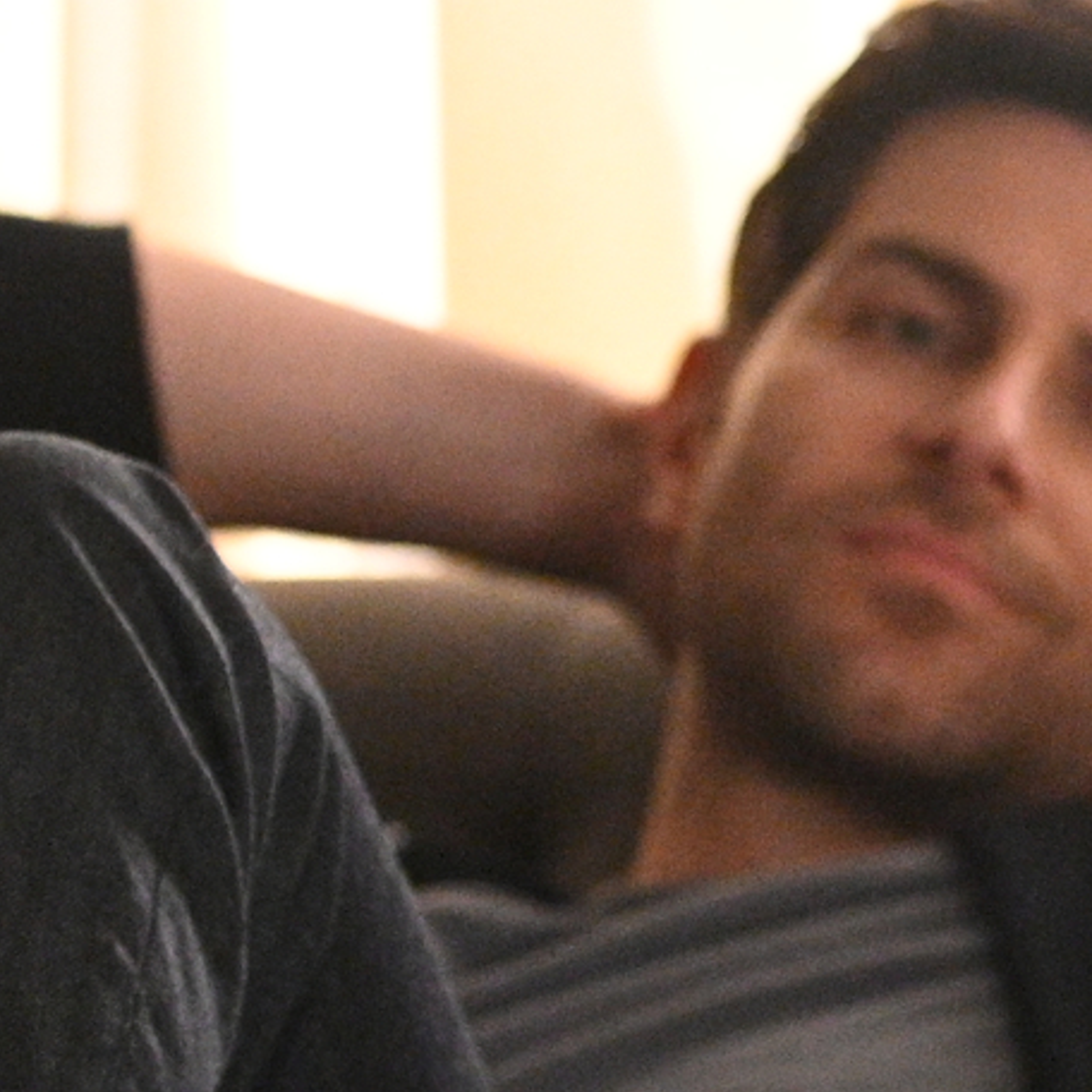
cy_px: 805
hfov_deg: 4.4
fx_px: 13955
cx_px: 1995
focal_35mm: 391
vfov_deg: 4.5
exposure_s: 1/125
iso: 6400
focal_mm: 70
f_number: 3.2
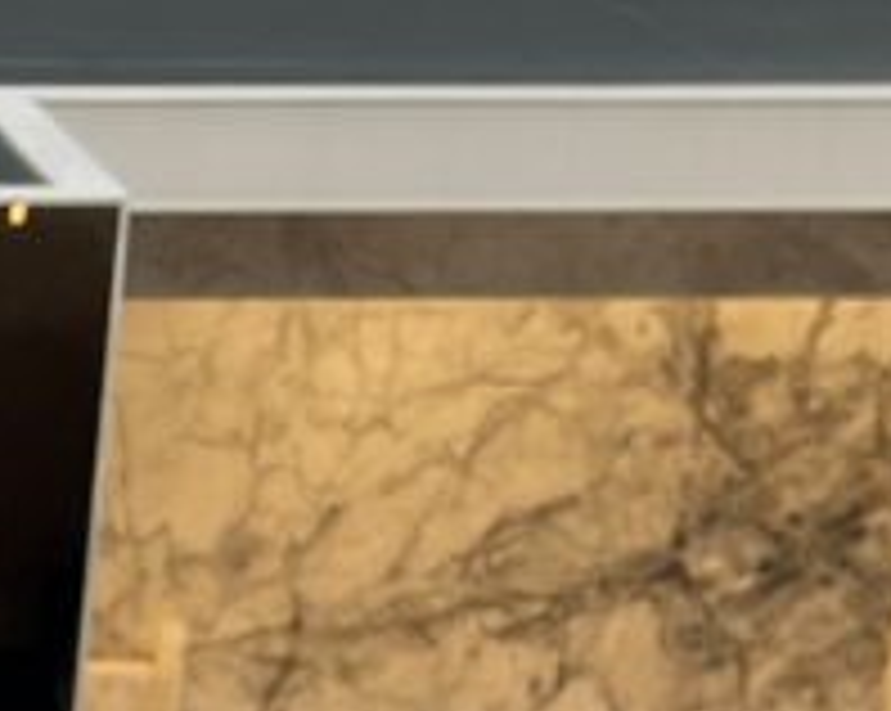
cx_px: -1098
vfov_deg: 7.5
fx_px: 5190
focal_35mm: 197
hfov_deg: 9.0
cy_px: 1467
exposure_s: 1/124
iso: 32
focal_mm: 5.7
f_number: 1.5
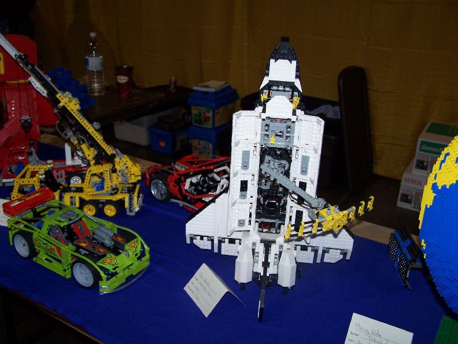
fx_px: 503
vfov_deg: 37.7
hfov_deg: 49.0
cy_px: 172
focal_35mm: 38
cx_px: 229
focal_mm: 6.3
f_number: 2.8
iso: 140
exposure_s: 1/60
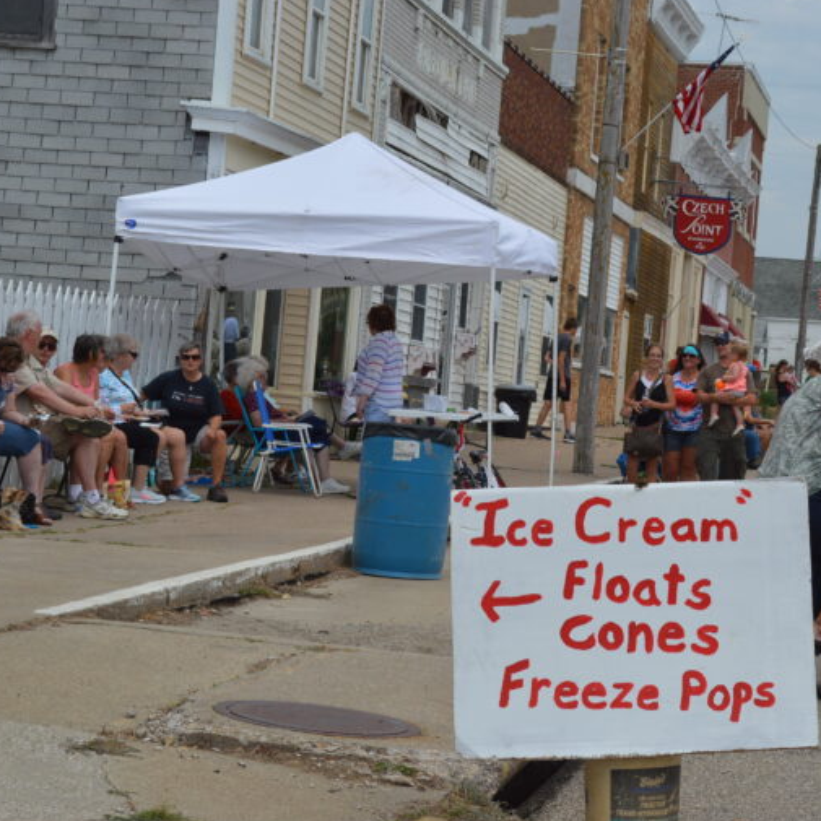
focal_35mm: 107
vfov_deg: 16.3
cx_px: 577
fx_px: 2862
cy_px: 410
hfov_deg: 16.3
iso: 100
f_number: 9
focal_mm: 55
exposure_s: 1/320
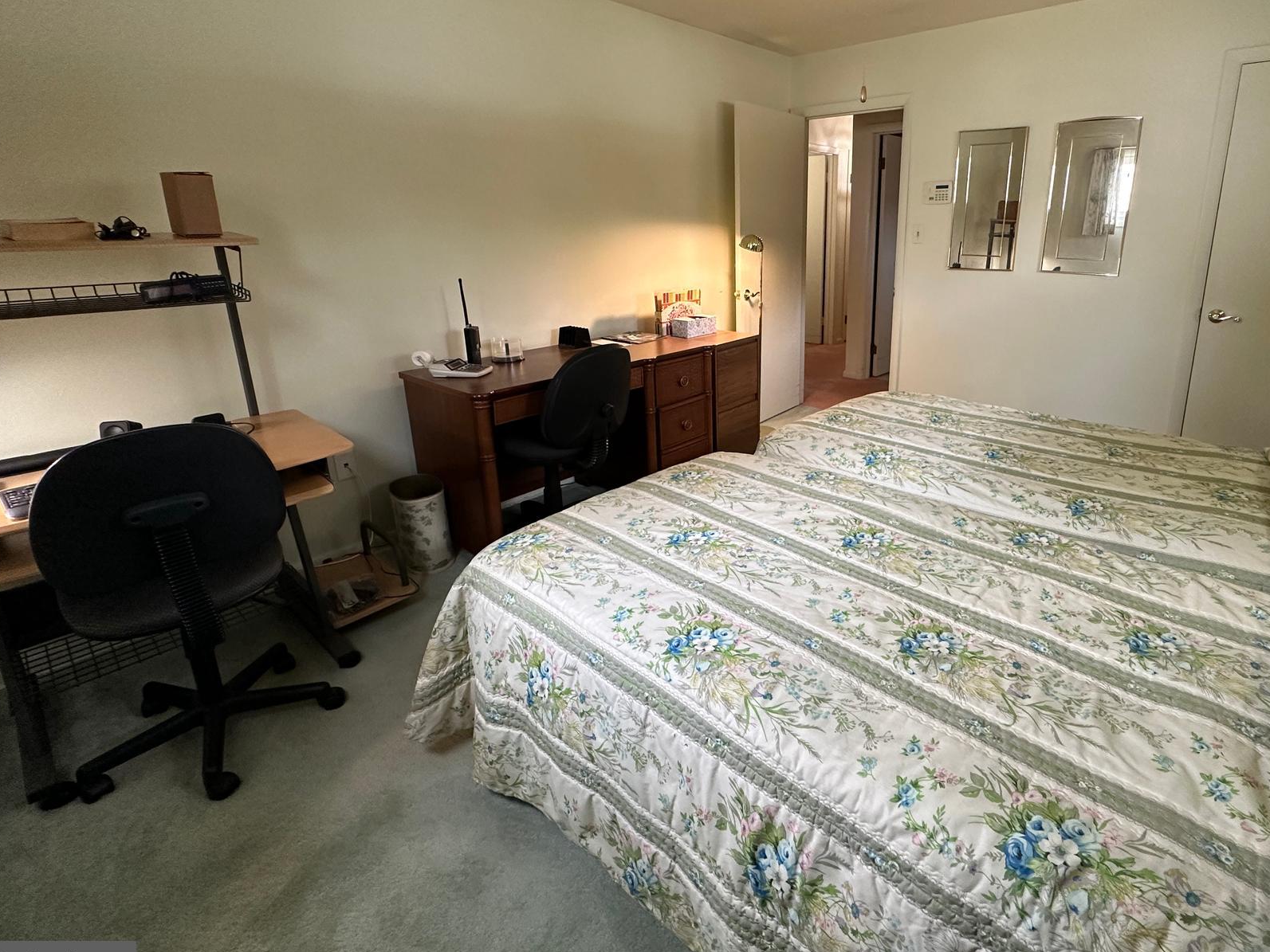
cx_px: 753
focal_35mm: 18
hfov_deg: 86.8
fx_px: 660
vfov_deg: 71.1
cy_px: 394
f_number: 2.2
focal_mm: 2.22
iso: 250
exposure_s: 1/120
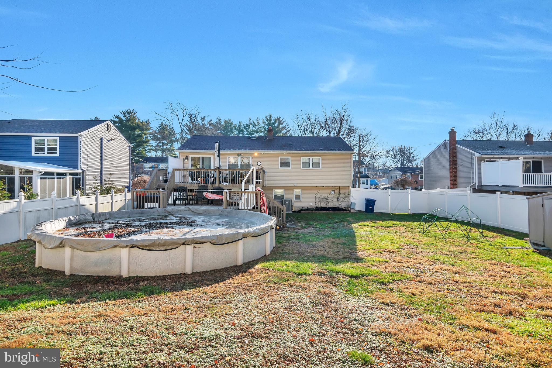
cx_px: 276
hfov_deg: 90.0
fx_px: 276
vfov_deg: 67.4
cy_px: 184
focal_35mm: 18
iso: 100
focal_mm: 12
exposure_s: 1/400
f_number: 10
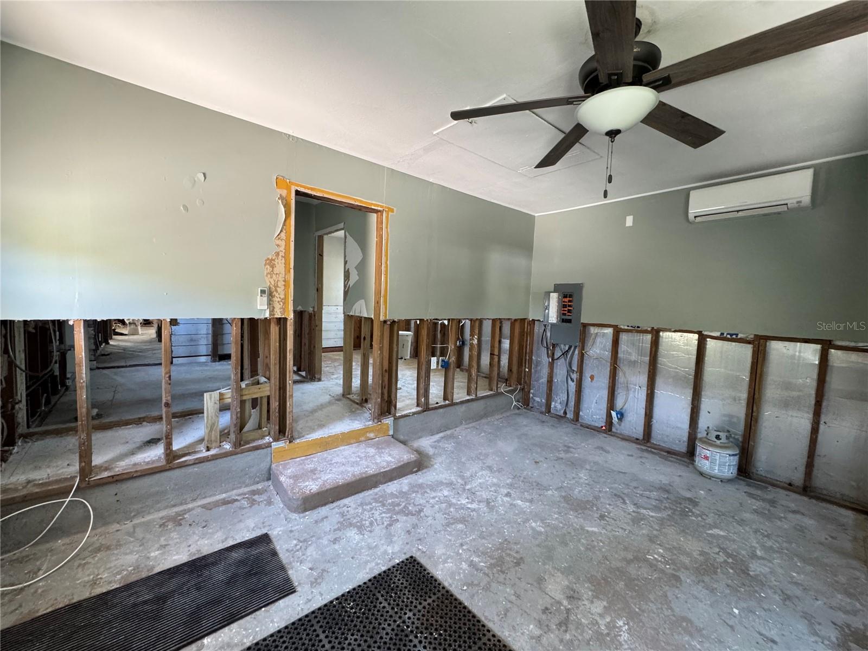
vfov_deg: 85.7
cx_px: 434
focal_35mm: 14
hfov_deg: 102.1
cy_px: 326
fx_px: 351
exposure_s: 1/60
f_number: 2.2
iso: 400
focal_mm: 2.22
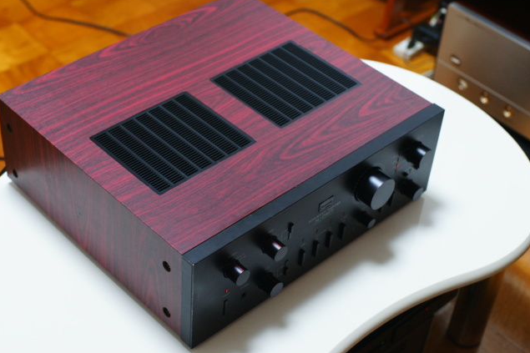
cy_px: 183
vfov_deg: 21.6
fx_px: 927
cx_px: 225
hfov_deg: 31.8
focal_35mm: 63
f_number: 4
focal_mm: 50
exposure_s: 1/40
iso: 800
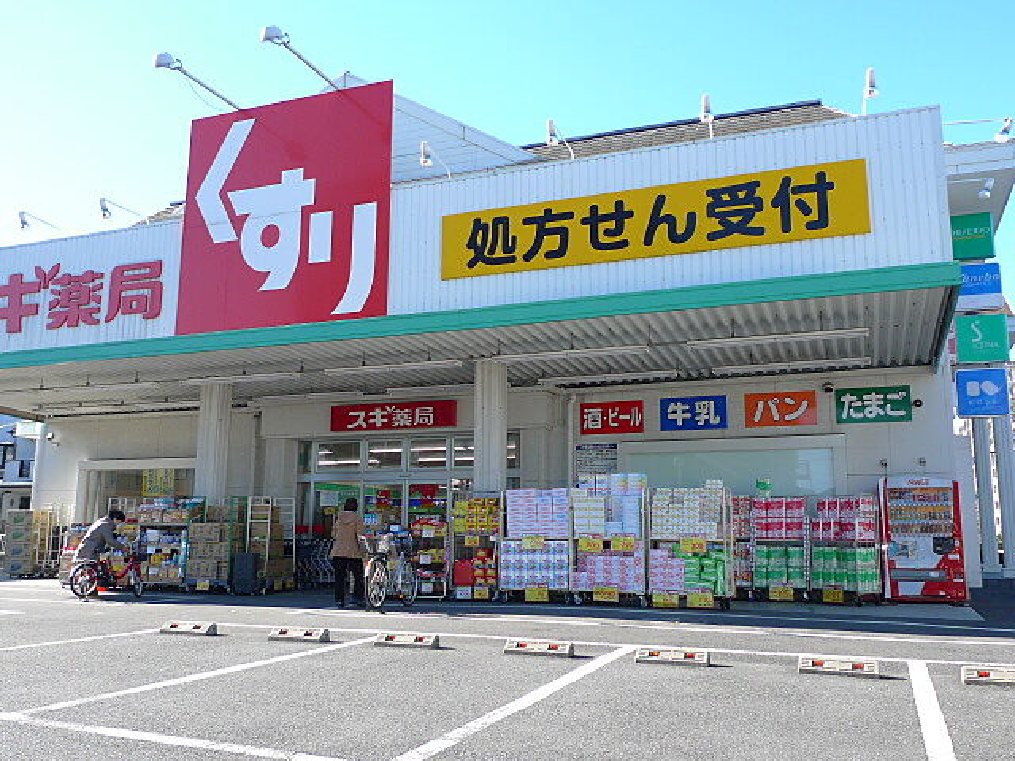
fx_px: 909
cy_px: 380
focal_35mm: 31
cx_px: 508
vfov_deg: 45.4
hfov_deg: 58.4
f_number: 2.8
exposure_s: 1/500
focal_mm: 5.1
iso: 100
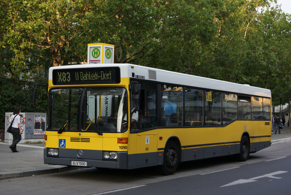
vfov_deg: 22.7
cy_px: 98
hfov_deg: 33.4
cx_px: 146
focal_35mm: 60
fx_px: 486
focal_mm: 40
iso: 100
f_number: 5.6
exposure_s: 1/100
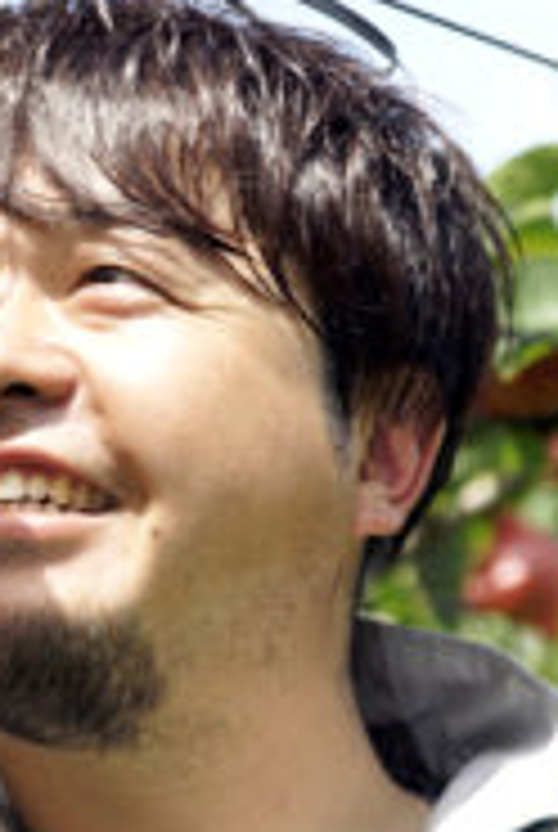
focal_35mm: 279
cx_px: 0
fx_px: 6462
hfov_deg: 4.9
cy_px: 738
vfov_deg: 7.4
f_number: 4
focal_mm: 75
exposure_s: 1/250
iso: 80
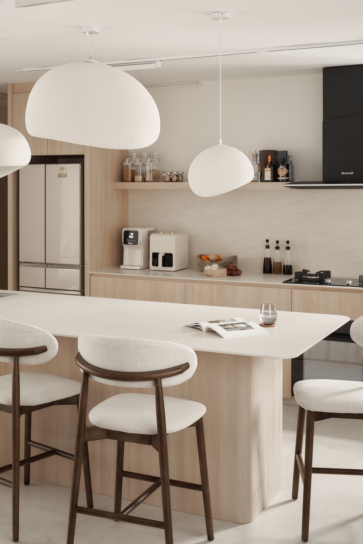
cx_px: 182
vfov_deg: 39.6
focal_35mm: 50
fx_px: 756
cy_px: 272
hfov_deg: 27.0
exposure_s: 1/2
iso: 100
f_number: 8
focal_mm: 50
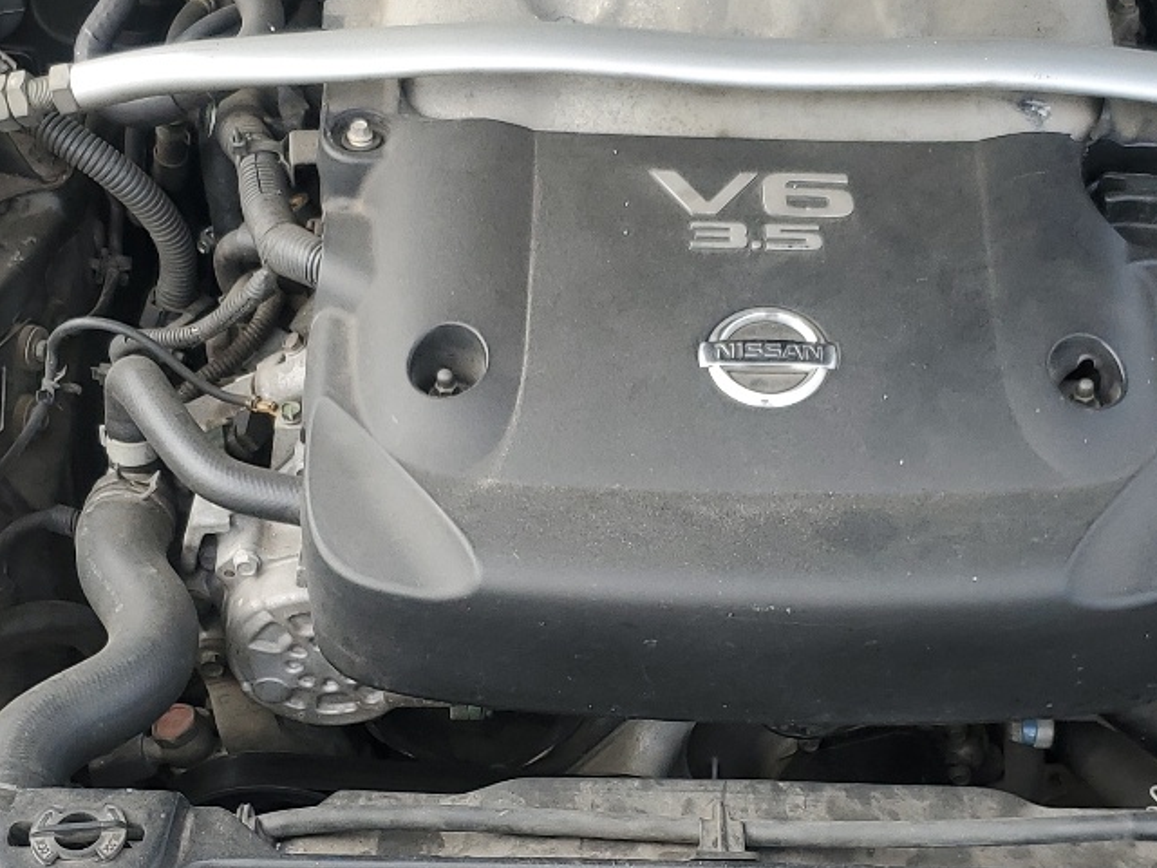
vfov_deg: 22.5
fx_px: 2173
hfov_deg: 29.7
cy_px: 600
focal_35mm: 65
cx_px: 720
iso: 50
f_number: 1.5
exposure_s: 1/556
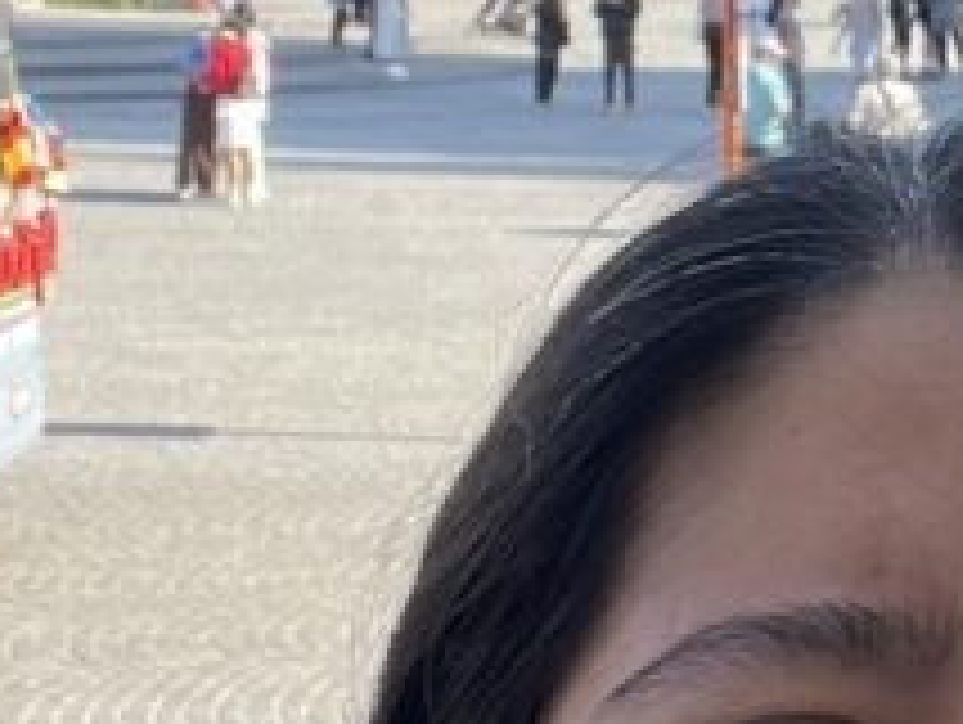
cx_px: 1076
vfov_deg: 12.8
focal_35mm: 116
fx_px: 3231
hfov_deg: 16.4
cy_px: 220
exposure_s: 1/155
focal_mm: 2.71
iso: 25
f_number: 2.2
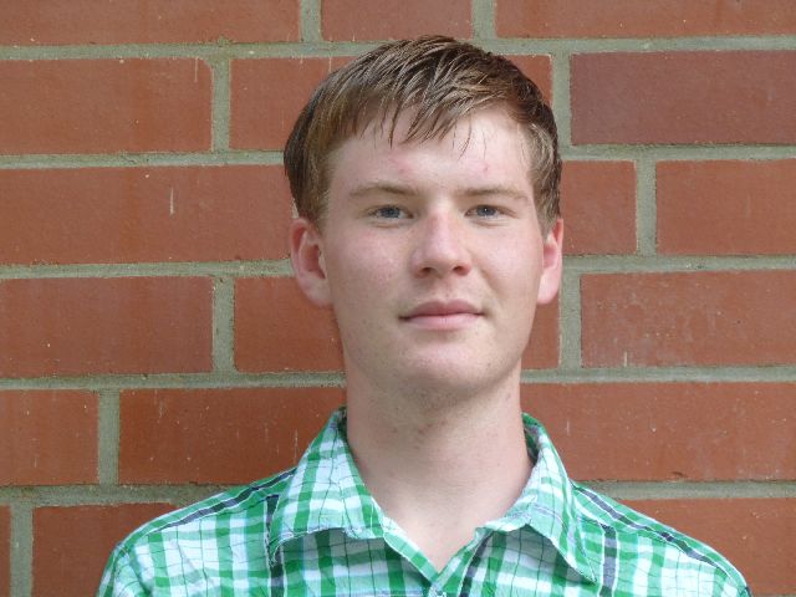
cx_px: 398
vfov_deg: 8.8
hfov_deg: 11.7
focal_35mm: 169
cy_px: 298
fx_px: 3886
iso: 160
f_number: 4.5
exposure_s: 1/50
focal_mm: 27.8
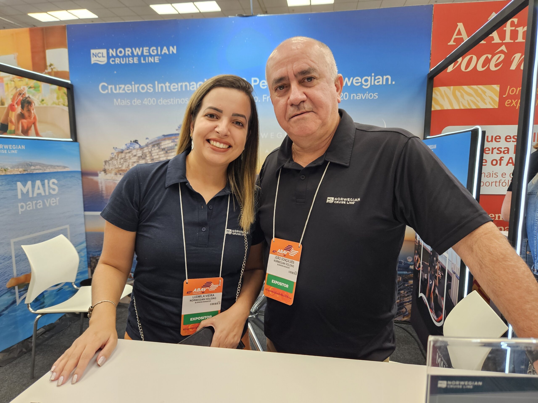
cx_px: 269
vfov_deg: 58.9
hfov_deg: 73.9
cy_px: 202
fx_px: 357
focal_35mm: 23
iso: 200
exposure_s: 1/120
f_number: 1.8
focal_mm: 5.4
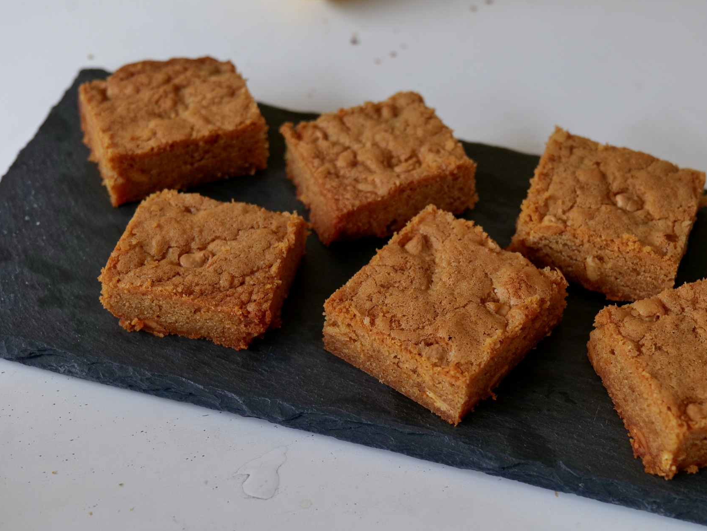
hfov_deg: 29.4
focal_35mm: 66
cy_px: 262
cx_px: 389
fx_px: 1348
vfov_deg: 22.3
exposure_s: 1/80
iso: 1600
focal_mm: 60
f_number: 7.1
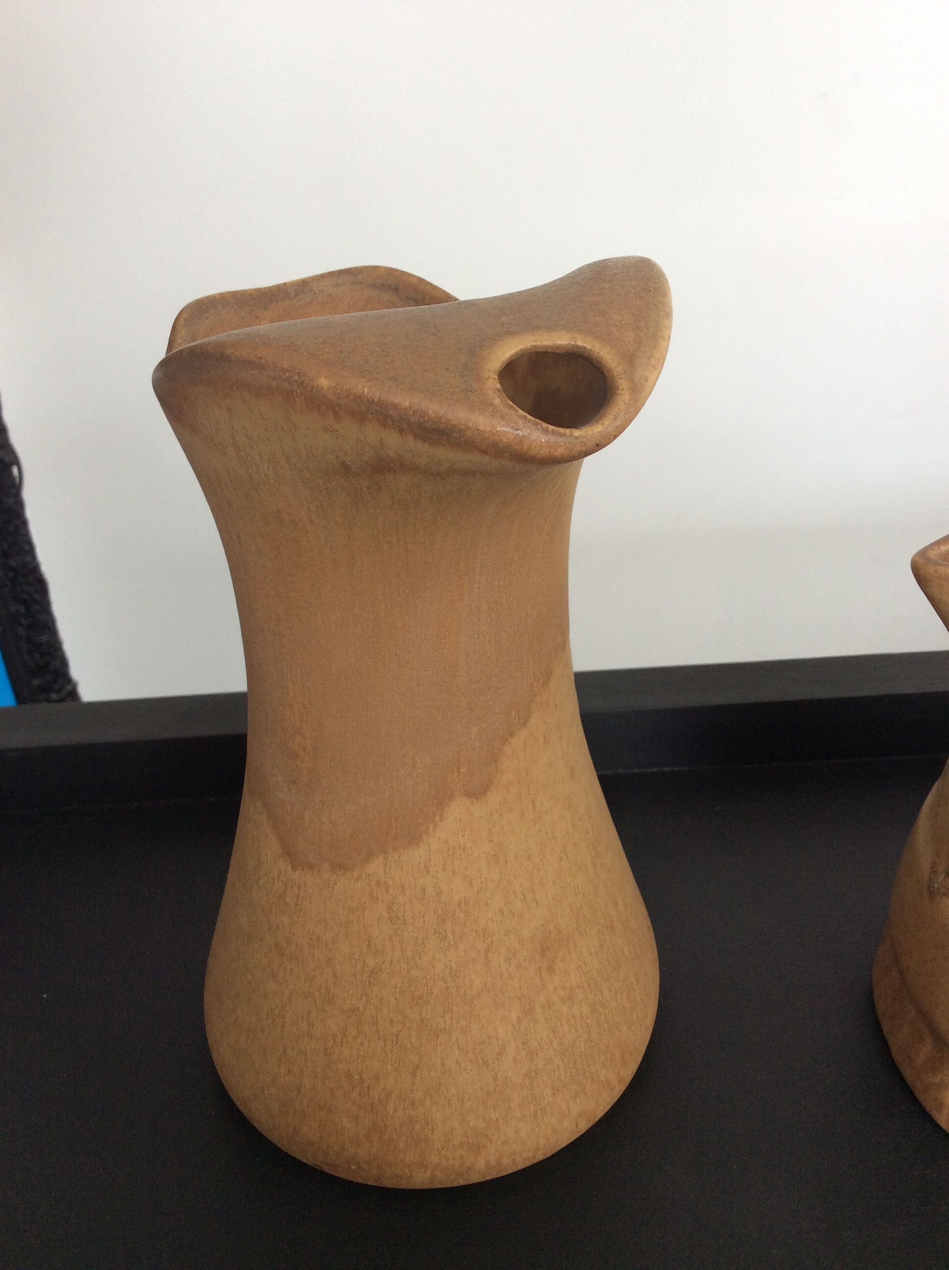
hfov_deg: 44.1
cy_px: 635
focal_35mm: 32
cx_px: 474
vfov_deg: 56.9
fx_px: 1173
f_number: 2.4
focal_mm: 3.3
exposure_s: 1/50
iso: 40
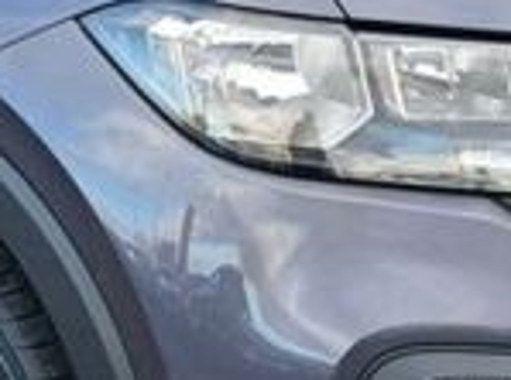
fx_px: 1546
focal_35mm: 105
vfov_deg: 14.0
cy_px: 75
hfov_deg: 18.3
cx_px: 10
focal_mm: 3.98
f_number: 1.8
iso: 25
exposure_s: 1/50
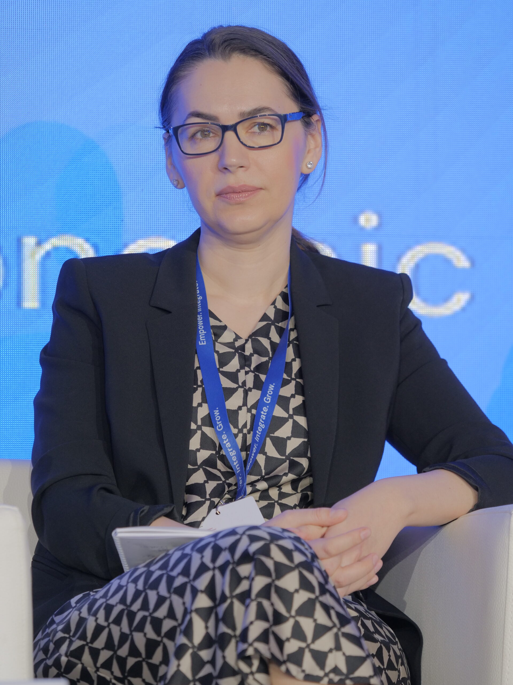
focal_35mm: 230
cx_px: 256
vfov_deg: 8.6
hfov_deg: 6.5
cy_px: 342
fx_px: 4545
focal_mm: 115
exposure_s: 1/400
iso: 800
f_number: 2.8
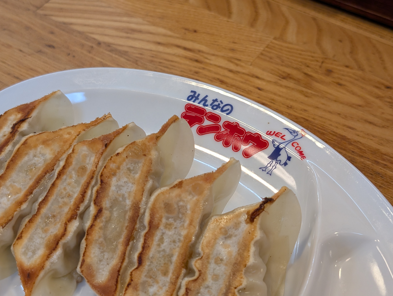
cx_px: 196
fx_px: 557
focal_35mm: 49
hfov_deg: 38.9
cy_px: 148
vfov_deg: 29.7
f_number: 1.68
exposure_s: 1/120
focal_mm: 6.9
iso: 61
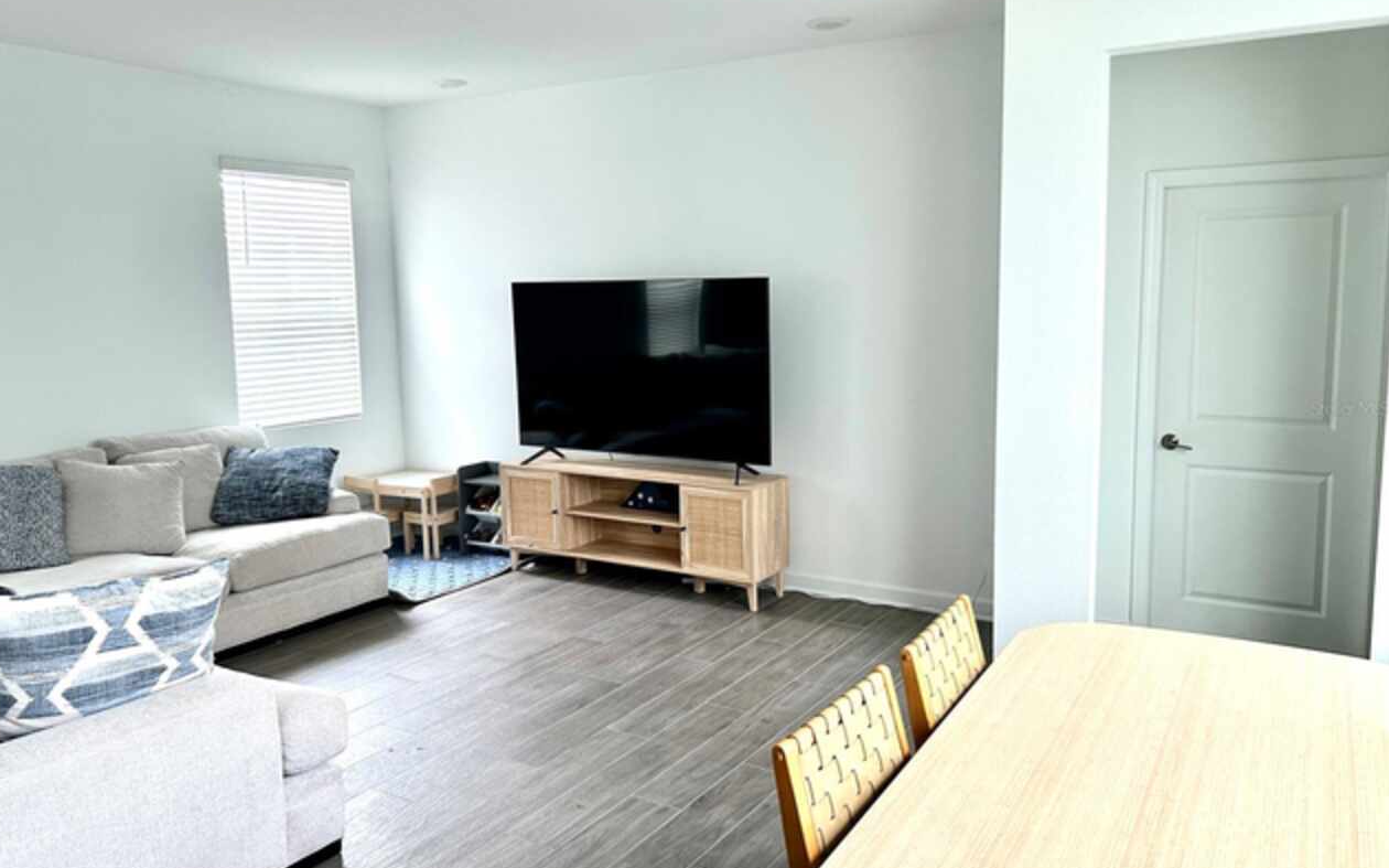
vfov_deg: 44.5
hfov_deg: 66.5
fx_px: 1060
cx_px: 688
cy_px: 408
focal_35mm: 28
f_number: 1.5
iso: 80
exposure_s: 1/121
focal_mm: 5.7
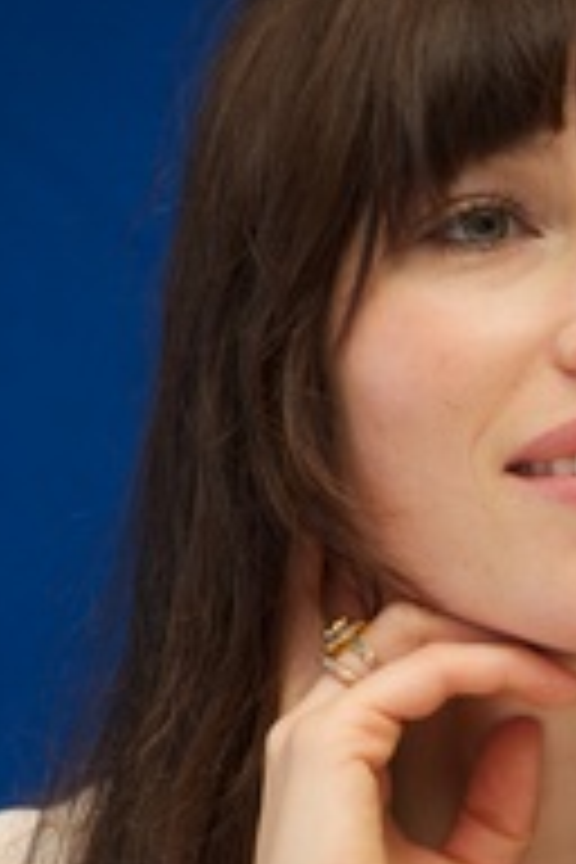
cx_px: 562
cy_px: 652
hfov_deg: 3.3
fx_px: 9983
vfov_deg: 5.0
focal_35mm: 416
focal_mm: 200
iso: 1000
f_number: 5.6
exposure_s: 1/80
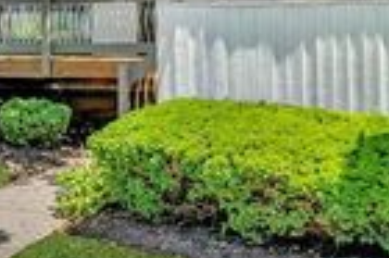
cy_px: 7
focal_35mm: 57
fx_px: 615
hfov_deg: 35.1
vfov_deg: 22.9
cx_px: 172
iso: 320
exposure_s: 1/320
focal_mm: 16
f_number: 5.6
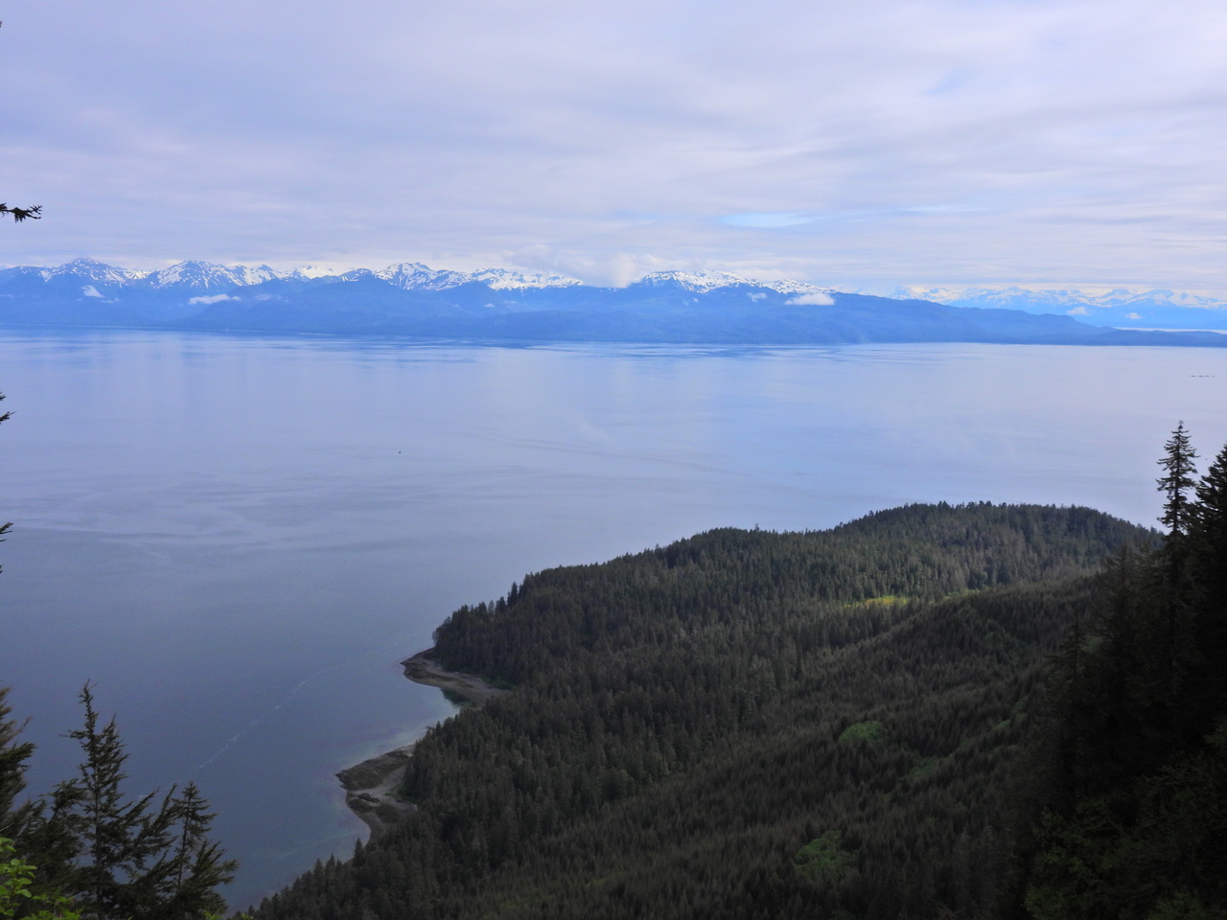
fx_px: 1241
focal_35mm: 35
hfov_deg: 52.6
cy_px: 460
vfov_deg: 40.7
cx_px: 614
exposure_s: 1/1600
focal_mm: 6.2
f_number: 3.5
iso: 100
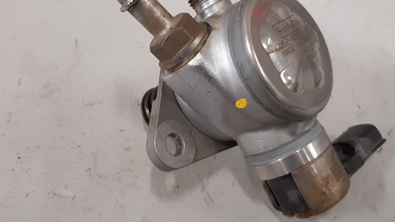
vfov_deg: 30.4
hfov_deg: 51.6
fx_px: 409
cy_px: 94
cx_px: 196
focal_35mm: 39
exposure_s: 1/50
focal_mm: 3.93
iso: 200
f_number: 1.7
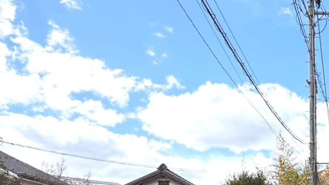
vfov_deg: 23.3
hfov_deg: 38.8
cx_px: 348
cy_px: 244
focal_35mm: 45
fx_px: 393
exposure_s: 1/2146
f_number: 2.2
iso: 50
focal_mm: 2.22
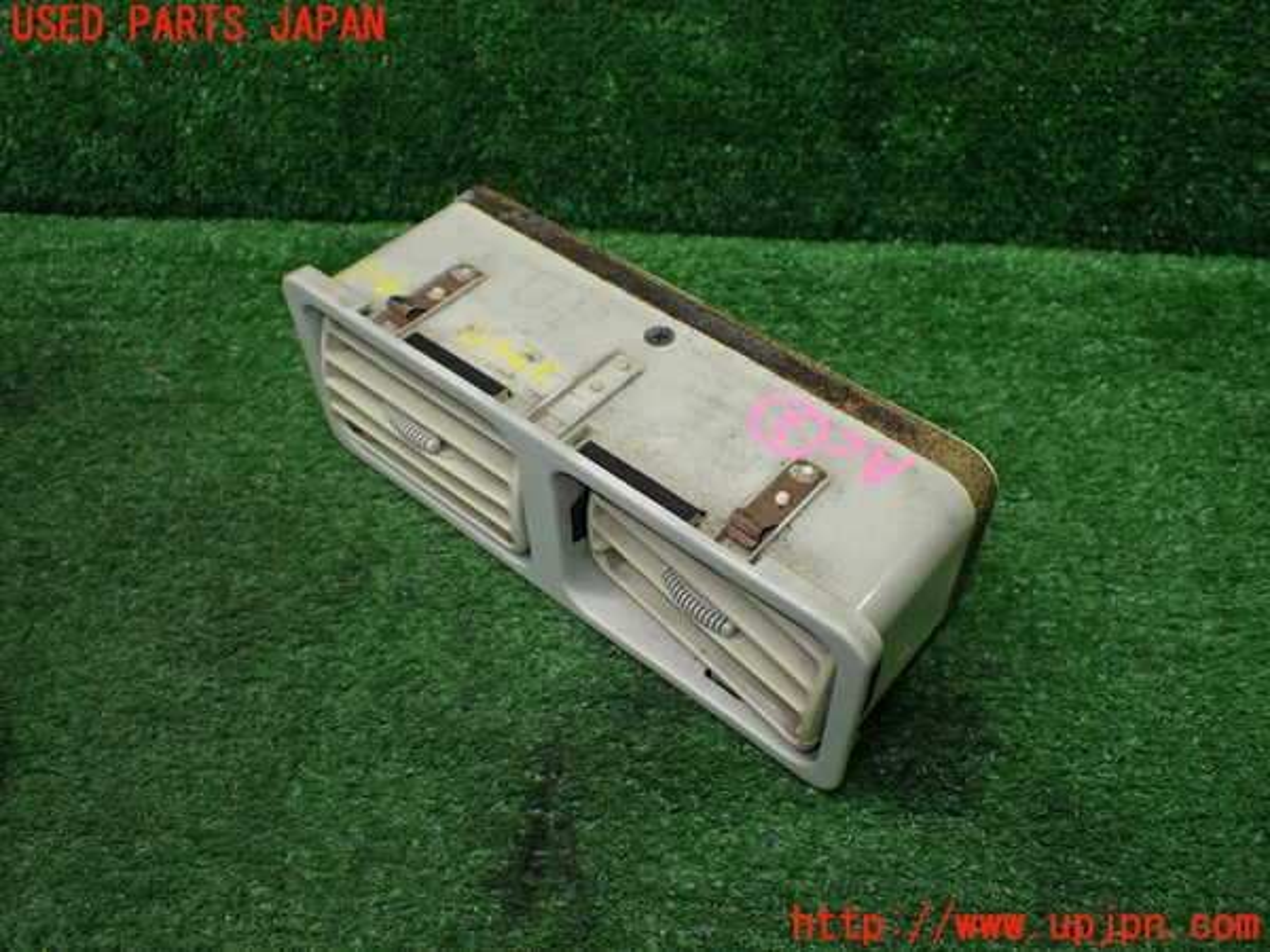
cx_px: 635
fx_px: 1101
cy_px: 476
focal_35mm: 30
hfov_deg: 60.0
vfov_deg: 46.8
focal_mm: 5.4
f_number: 2.3
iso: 400
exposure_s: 1/125
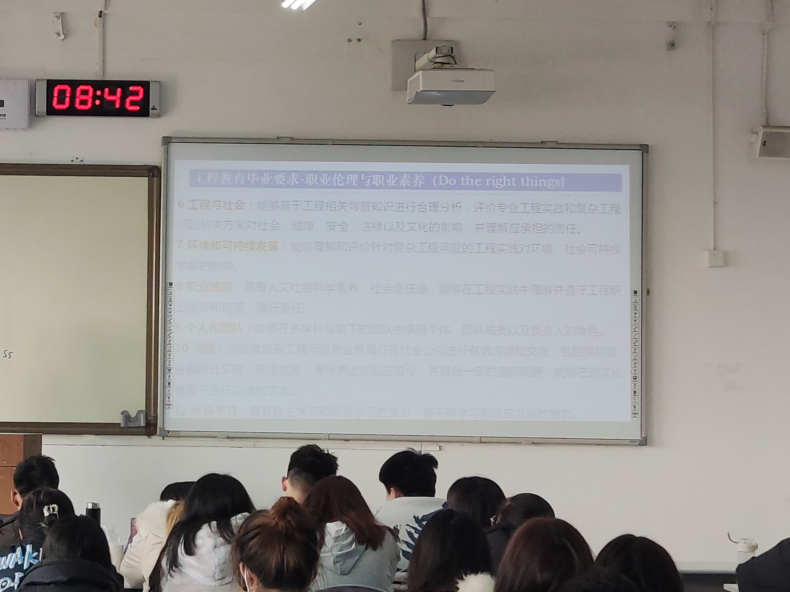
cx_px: 70
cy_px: 269
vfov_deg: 31.5
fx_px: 1050
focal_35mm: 46
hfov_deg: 38.3
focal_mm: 4.71
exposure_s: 1/120
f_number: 1.79
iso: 64
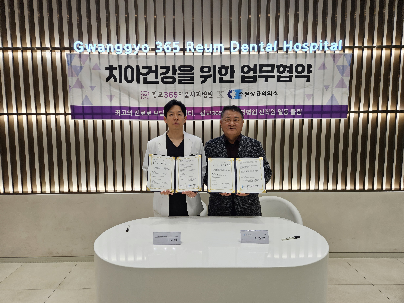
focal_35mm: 23
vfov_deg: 58.9
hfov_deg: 73.9
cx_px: 202
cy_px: 152
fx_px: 268
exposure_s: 1/120
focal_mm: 5.4
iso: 64
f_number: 1.8
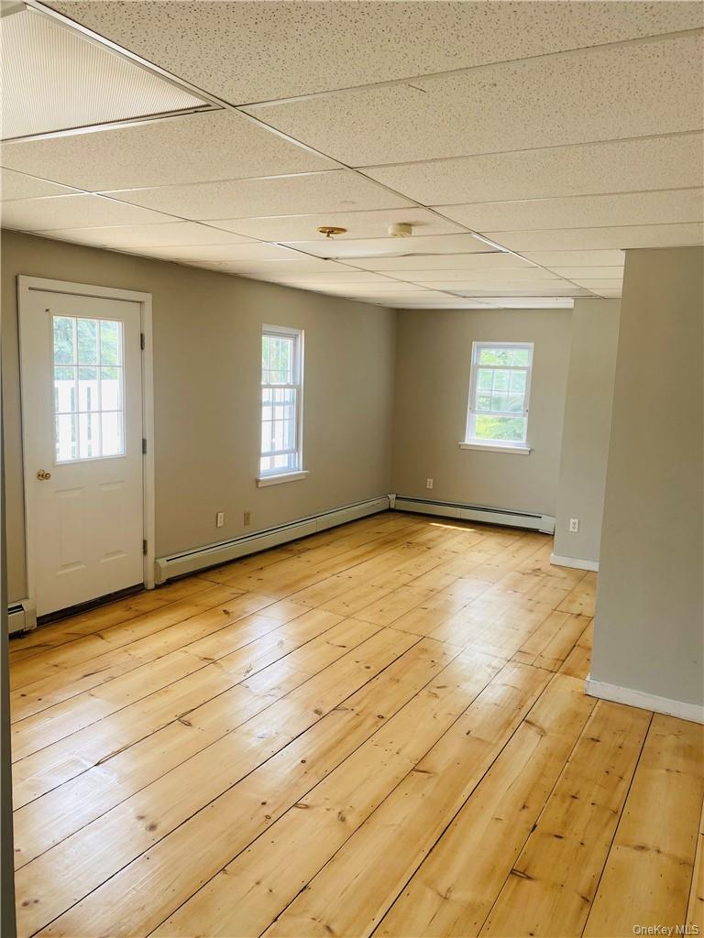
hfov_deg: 53.1
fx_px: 705
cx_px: 352
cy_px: 469
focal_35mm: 26
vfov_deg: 67.3
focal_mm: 4.25
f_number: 1.8
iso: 50
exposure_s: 1/121
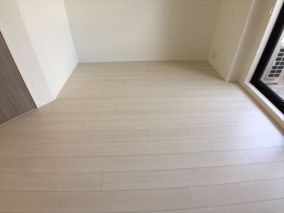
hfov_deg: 61.7
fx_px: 238
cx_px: 142
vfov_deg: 48.2
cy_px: 106
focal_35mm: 29
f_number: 2.2
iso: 32
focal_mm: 4.15
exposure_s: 1/50
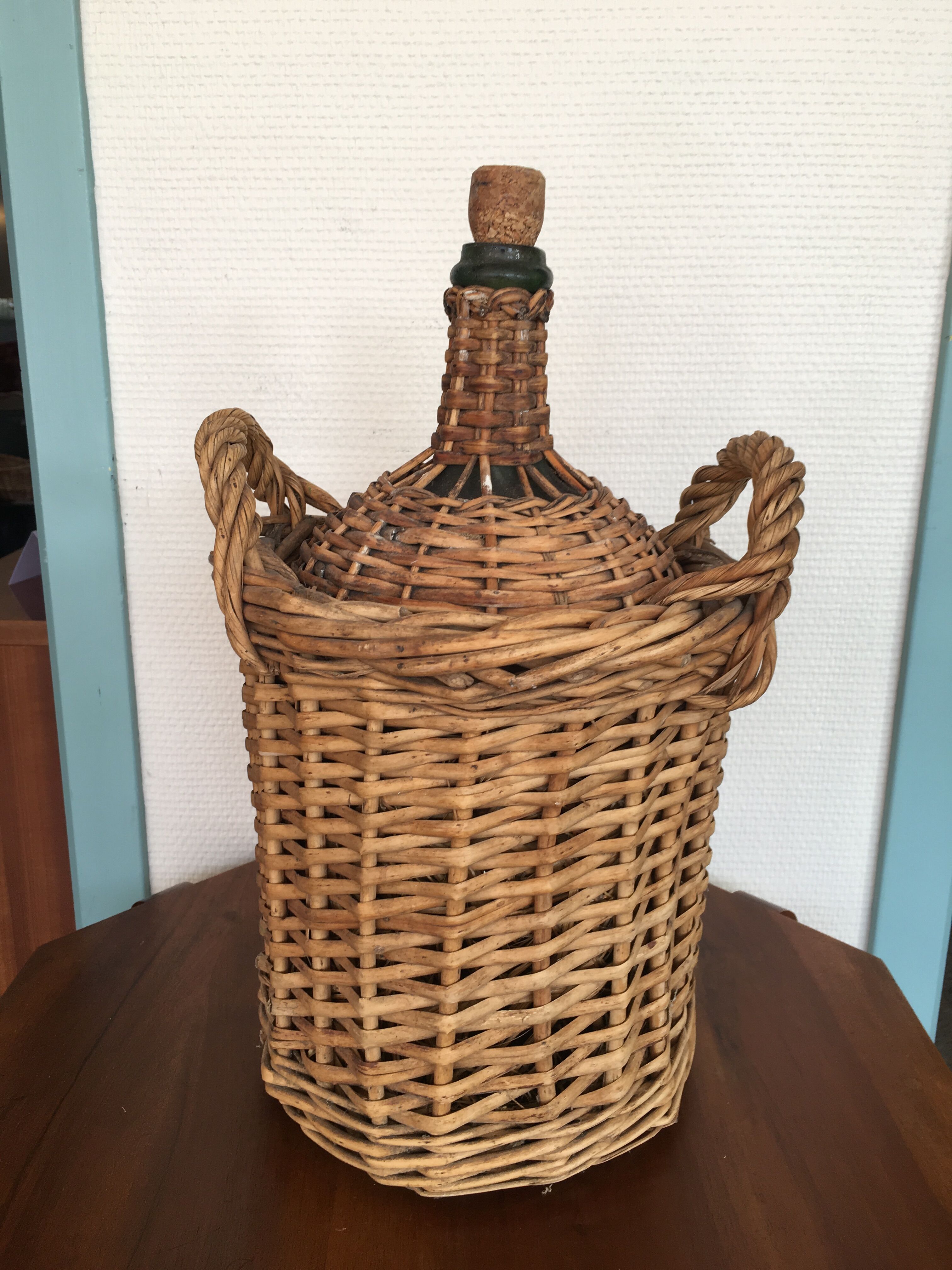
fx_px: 1063
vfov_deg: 61.7
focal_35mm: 29
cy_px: 635
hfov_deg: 48.2
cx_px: 476
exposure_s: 1/50
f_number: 2.2
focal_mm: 4.15
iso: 32
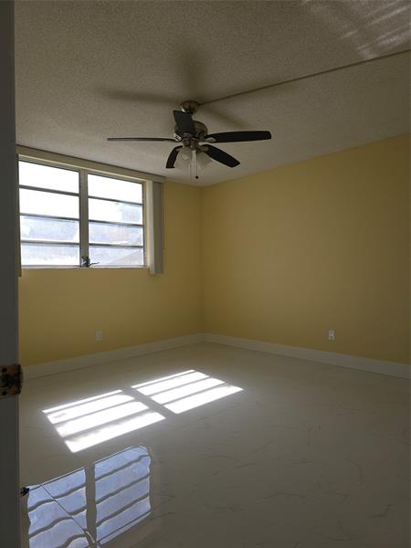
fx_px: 364
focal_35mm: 23
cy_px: 274
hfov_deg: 58.9
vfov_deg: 73.9
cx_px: 206
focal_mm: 6.3
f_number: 1.7
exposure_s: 1/120
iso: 12
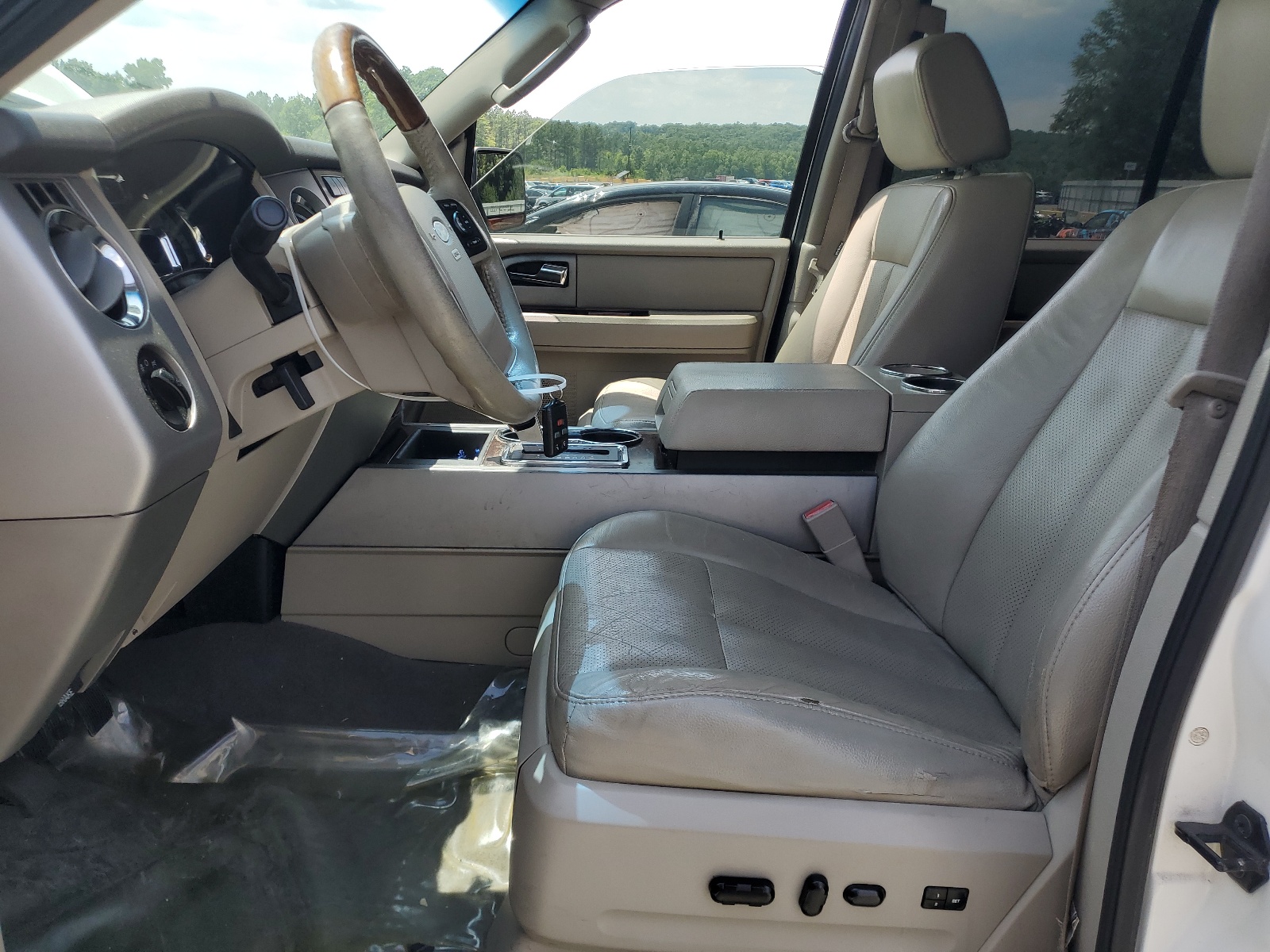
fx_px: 954
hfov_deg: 67.3
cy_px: 476
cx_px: 635
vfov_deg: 53.1
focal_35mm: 26
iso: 50
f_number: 1.5
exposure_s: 1/1000
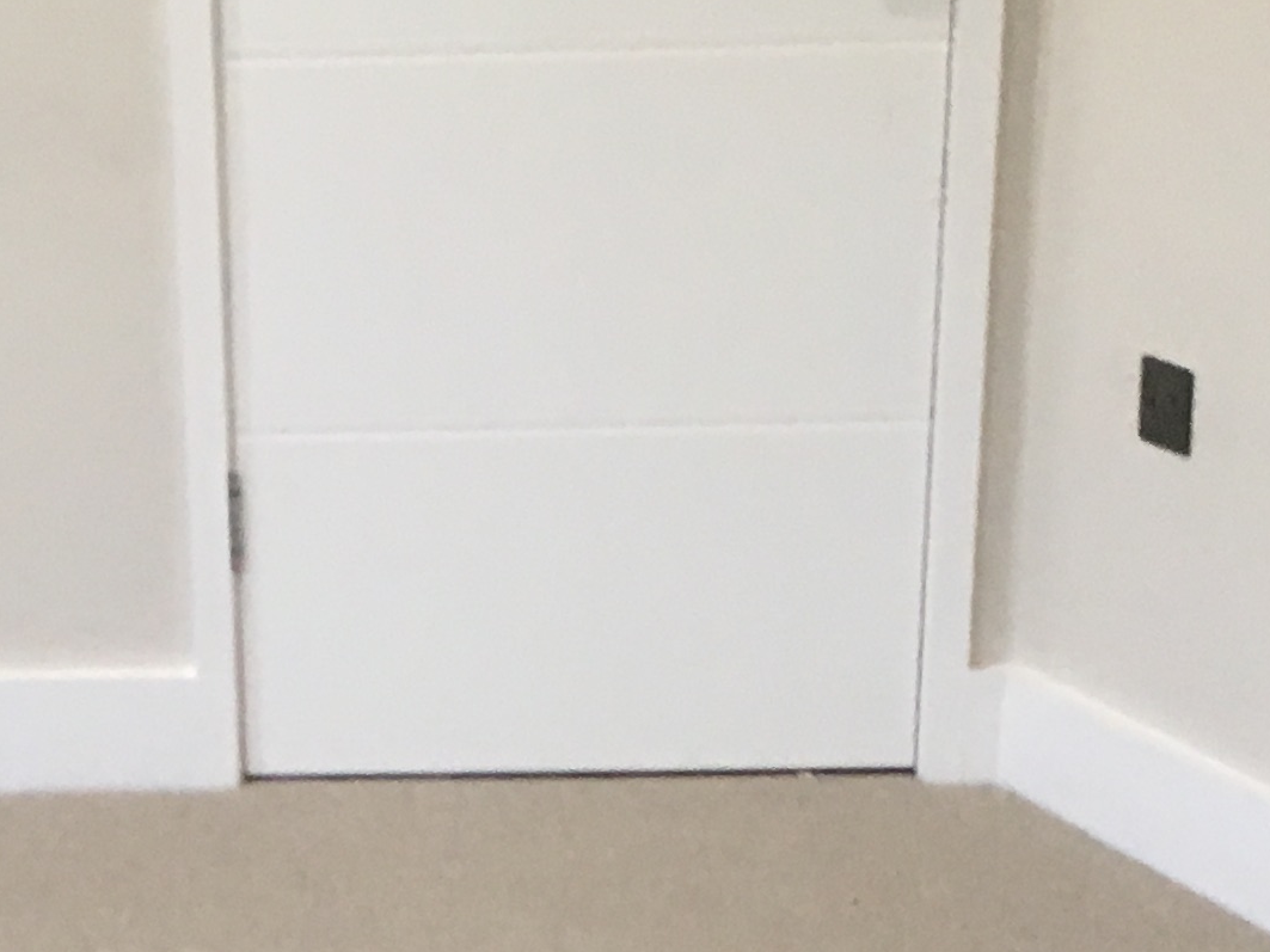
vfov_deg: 12.9
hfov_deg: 17.8
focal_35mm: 110
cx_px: 282
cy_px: 1356
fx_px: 4035
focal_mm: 4.15
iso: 125
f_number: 2.2
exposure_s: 1/33
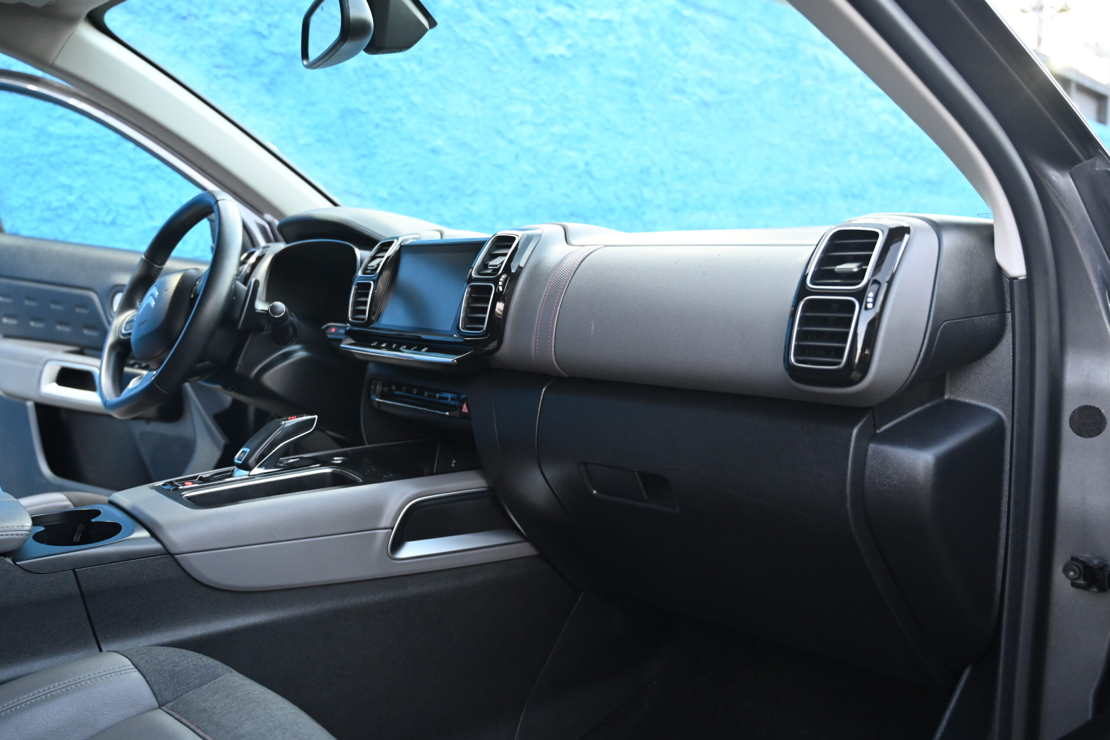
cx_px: 555
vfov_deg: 43.0
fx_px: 940
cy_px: 370
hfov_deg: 61.1
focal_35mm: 30
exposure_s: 1/125
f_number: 4
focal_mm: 30.5
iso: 3200
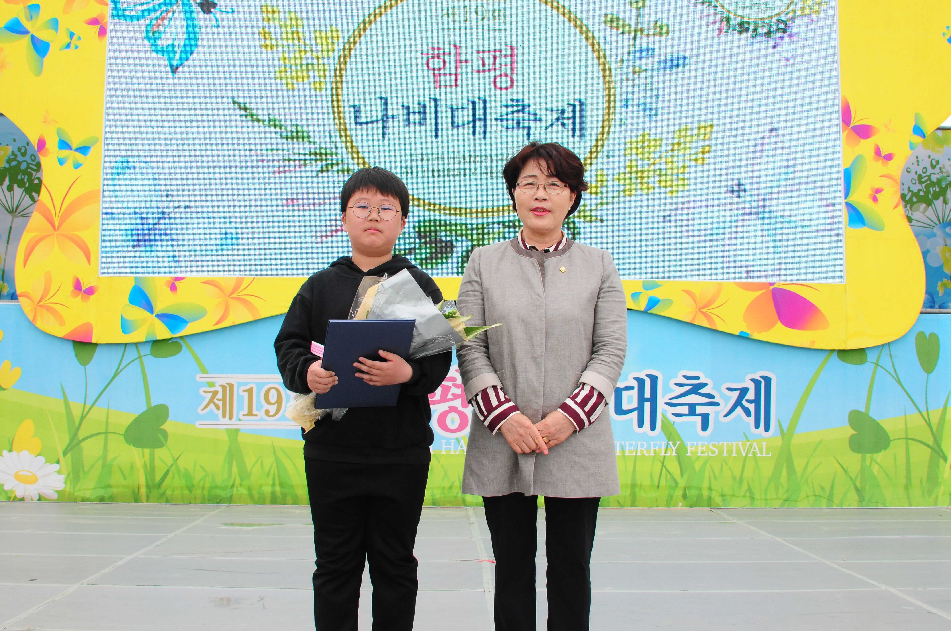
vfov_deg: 31.8
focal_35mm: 42
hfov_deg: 46.4
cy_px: 316
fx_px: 1108
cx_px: 476
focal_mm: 28
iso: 800
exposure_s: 1/320
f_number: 9
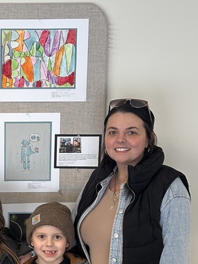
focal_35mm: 63
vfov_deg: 30.1
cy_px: 202
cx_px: -7
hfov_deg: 22.3
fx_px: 480
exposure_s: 1/120
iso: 160
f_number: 1.78
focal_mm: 6.86
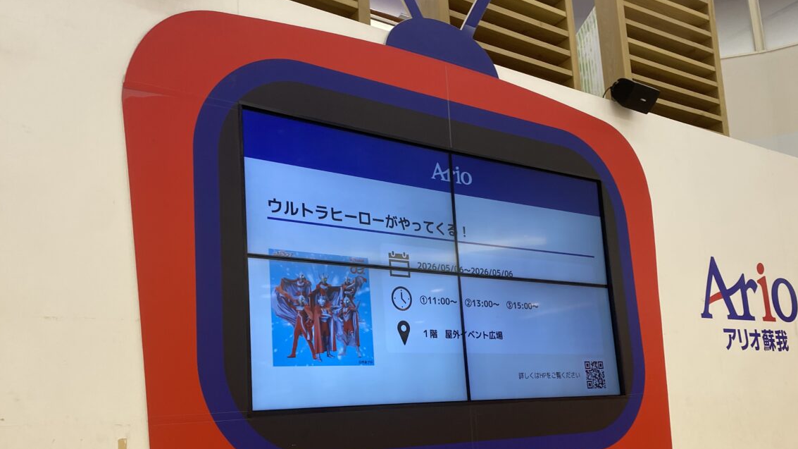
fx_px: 677
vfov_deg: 36.2
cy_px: 312
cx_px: 389
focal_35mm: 32
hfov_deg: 61.0
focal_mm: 4.25
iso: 64
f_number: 1.8
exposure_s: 1/90
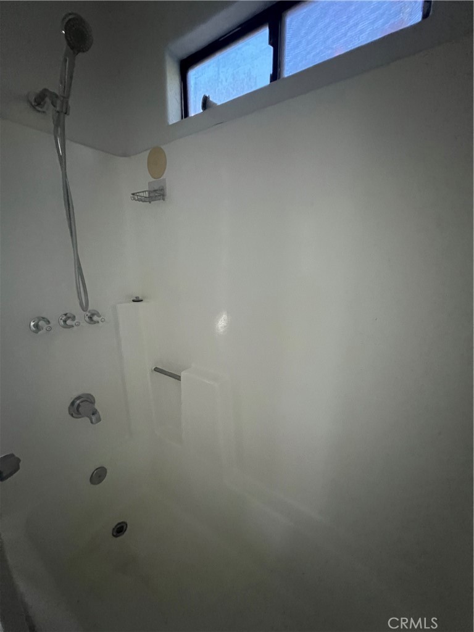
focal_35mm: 13
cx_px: 237
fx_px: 237
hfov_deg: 89.9
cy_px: 316
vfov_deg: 106.2
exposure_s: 1/41
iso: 1000
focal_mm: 1.57
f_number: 1.8
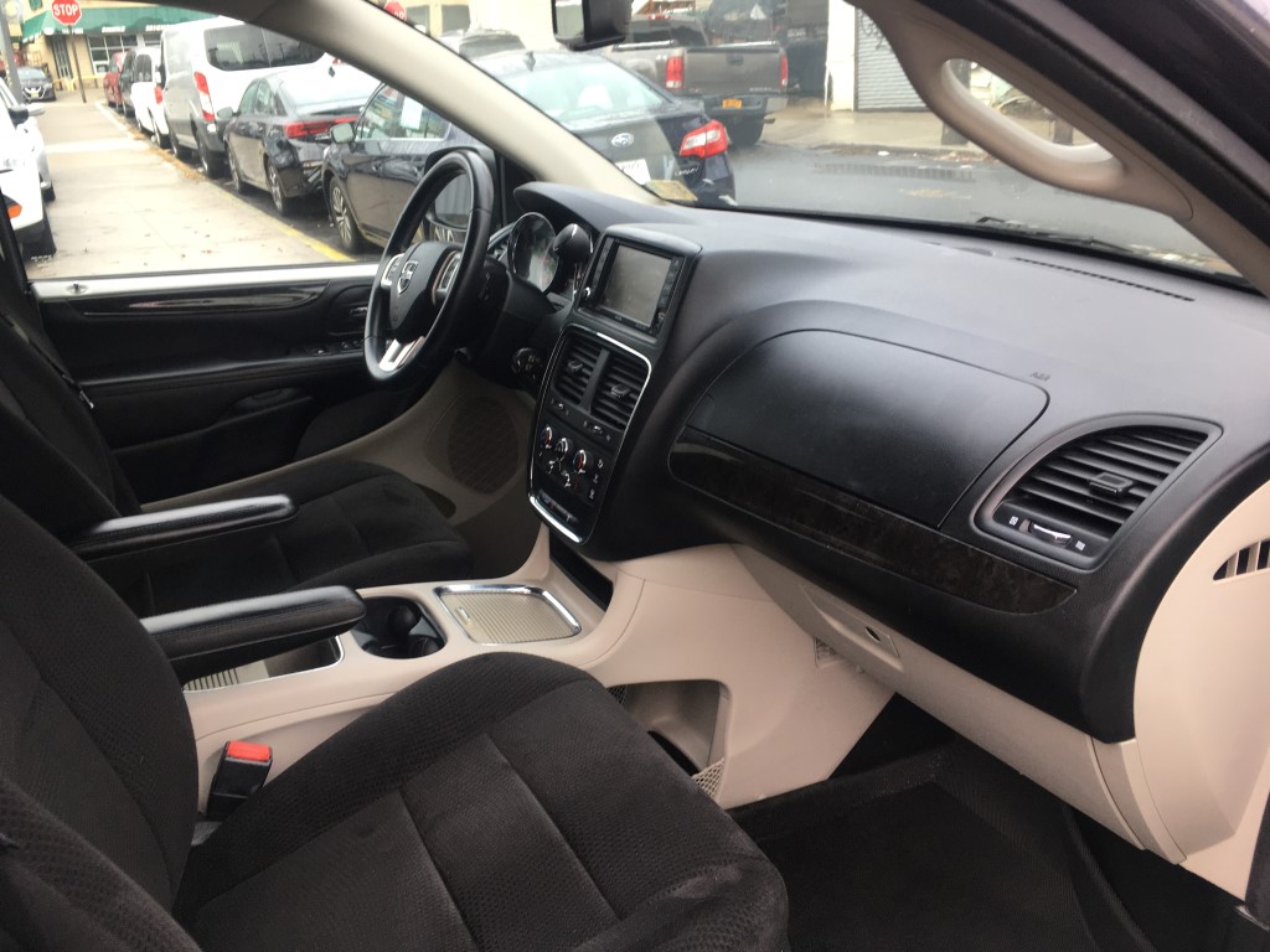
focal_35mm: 29
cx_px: 635
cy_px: 476
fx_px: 1064
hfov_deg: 61.7
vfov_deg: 48.2
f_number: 2.2
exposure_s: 1/120
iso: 40
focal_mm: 4.15
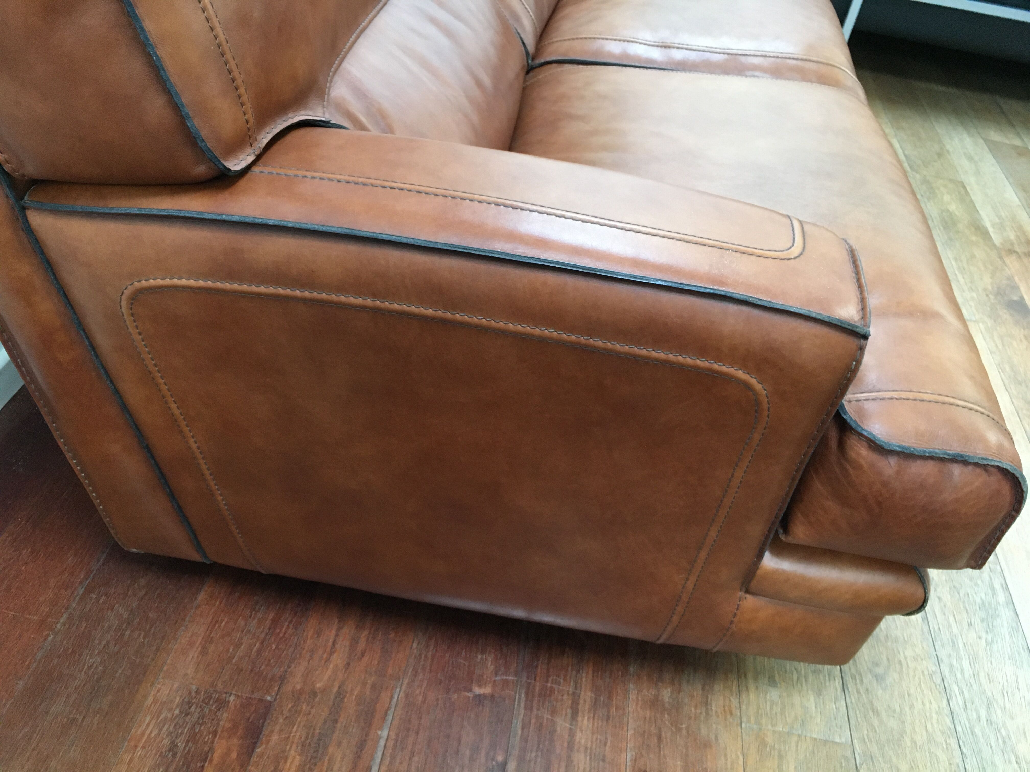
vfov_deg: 48.2
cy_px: 386
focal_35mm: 29
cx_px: 515
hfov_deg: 61.7
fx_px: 863
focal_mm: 4.15
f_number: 2.2
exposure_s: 1/30
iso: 160
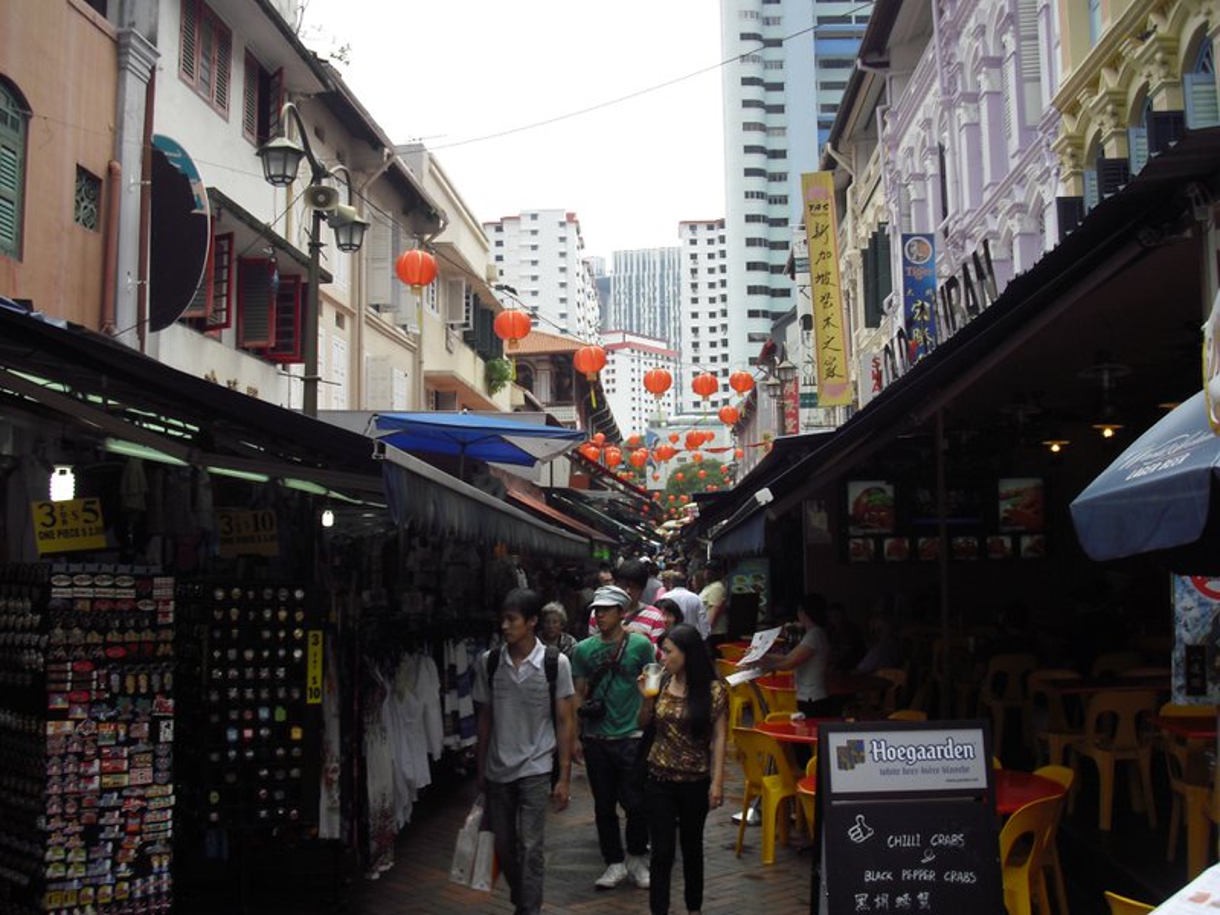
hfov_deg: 49.0
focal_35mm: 38
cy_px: 458
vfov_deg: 37.7
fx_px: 1339
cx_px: 610
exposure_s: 1/100
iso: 100
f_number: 8
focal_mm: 6.2
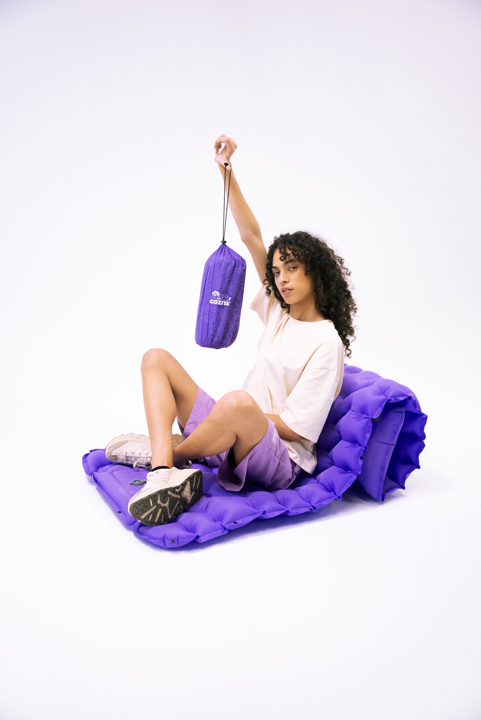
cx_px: 240
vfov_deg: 57.1
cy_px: 360
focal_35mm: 33
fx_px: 663
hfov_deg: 39.9
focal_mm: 33.1
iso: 1000
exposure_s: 1/400
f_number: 2.8
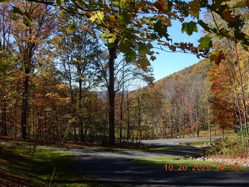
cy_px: 94
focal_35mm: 36
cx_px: 124
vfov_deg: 39.7
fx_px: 259
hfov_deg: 51.4
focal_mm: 6.4
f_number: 4
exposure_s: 1/500
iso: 125
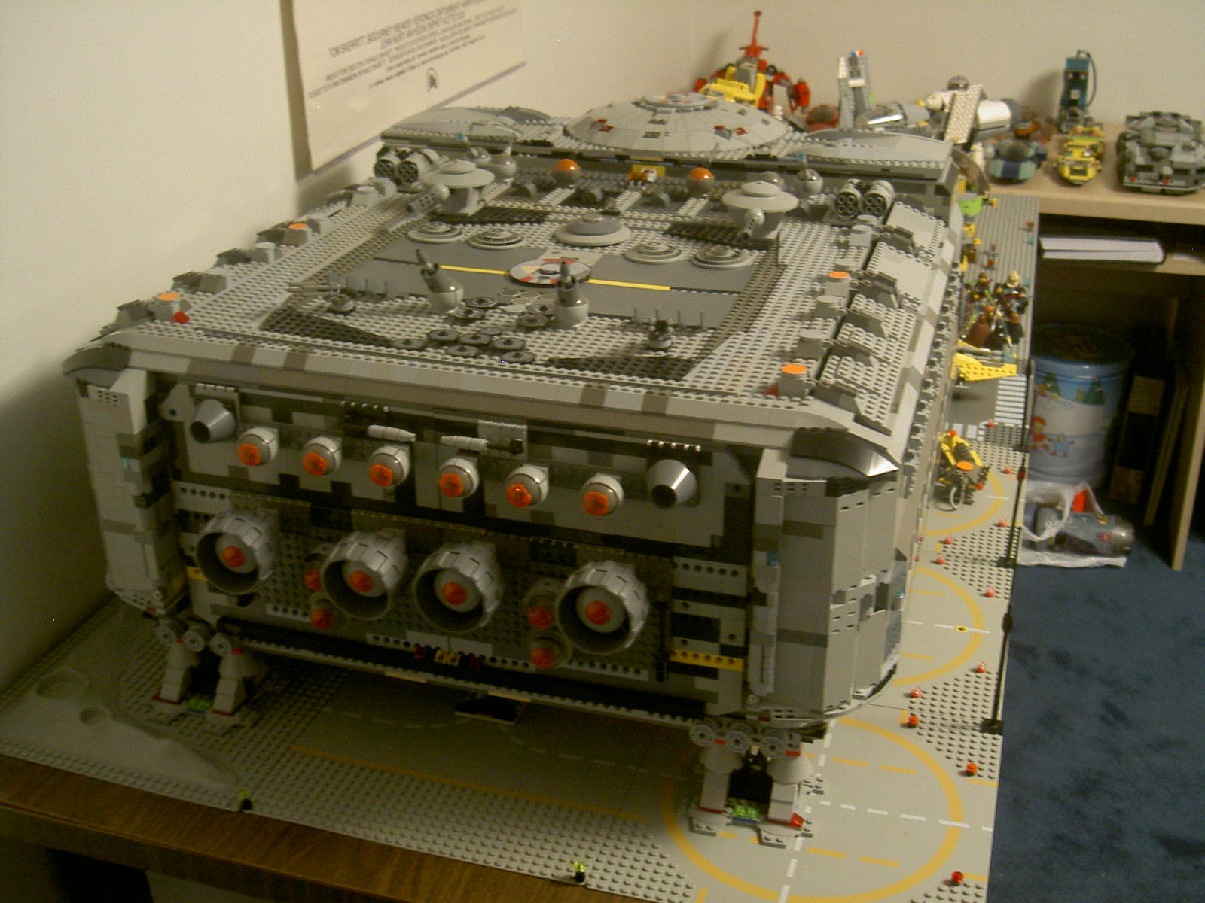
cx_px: 602
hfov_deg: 47.9
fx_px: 1358
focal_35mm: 39
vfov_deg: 36.8
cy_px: 452
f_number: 2.8
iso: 100
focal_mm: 8
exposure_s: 1/8
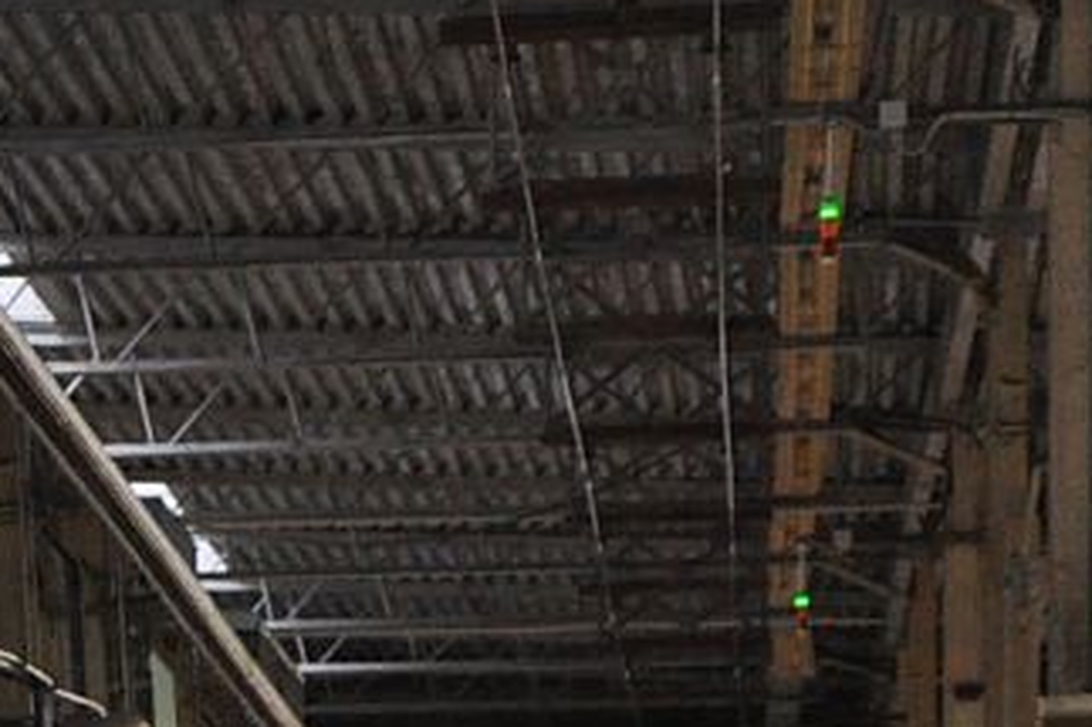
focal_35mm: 197
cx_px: -1094
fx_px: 5972
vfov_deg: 6.8
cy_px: 1200
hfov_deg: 9.7
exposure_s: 1/200
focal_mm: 30
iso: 1600
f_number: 4.2
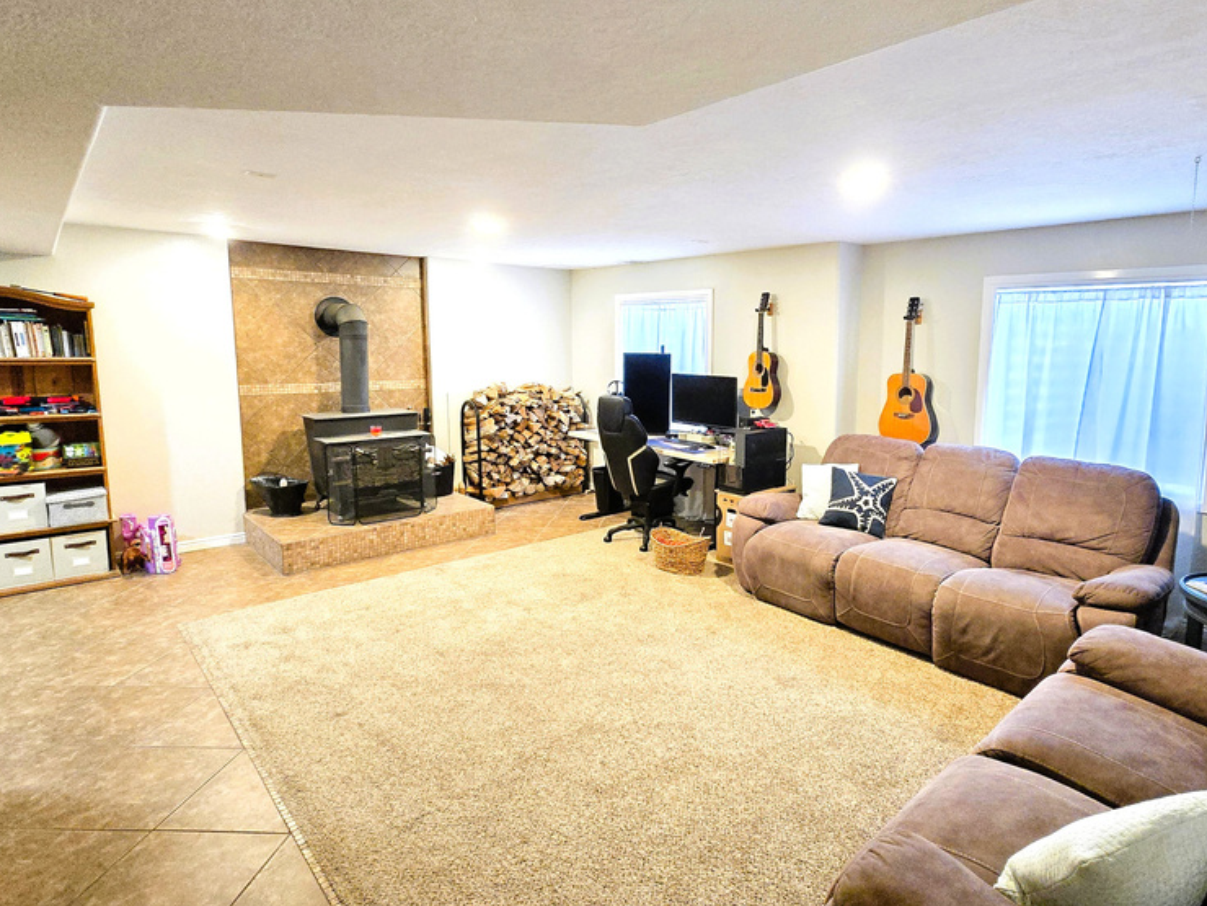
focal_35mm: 18
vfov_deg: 71.5
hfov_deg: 87.1
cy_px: 418
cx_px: 693
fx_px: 628
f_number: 2.2
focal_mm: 2.2
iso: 1250
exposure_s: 1/60
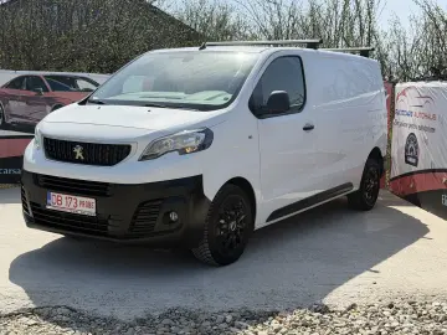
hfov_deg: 39.7
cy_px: 168
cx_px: 224
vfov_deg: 30.3
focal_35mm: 48
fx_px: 620
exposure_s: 1/6024
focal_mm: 6.76
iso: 80
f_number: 1.78
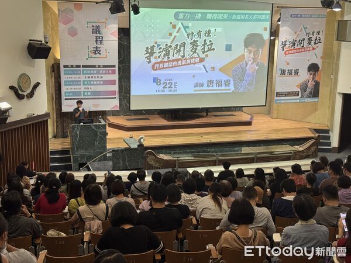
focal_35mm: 48
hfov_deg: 39.7
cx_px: 176
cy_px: 132
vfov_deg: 30.3
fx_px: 487
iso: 100
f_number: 1.78
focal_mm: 6.76
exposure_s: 1/60
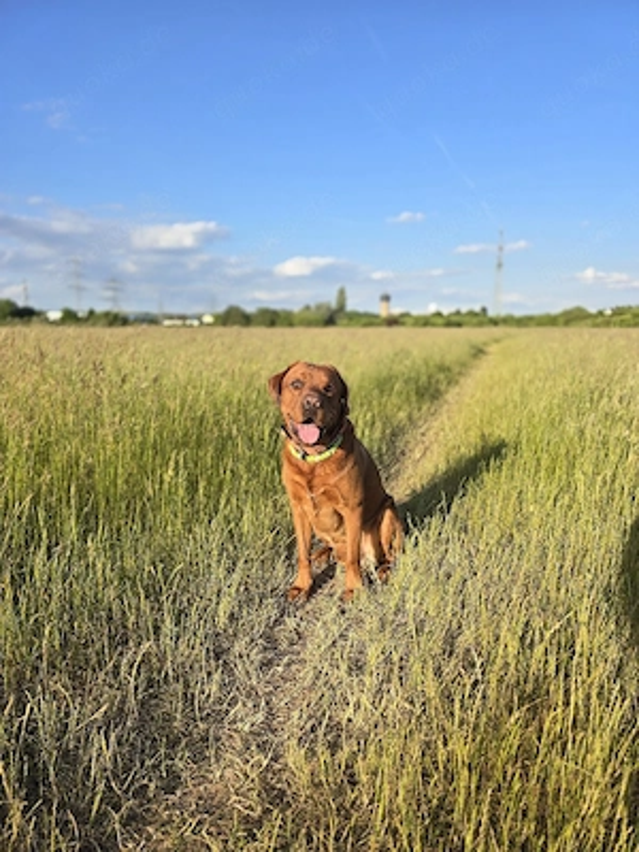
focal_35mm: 23
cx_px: 320
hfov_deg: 58.9
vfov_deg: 73.9
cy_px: 426
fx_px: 566
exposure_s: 1/500
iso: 12
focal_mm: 6.3
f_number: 1.7
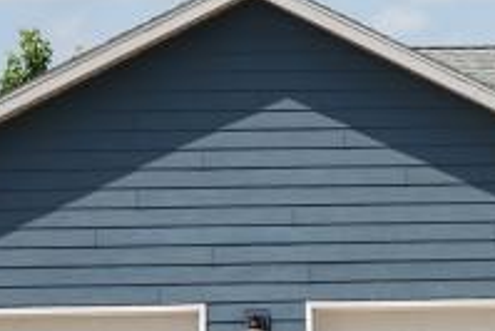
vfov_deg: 5.8
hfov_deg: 8.3
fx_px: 3289
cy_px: 289
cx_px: 878
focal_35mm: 239
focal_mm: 16.31
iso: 100
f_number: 4
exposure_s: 1/800
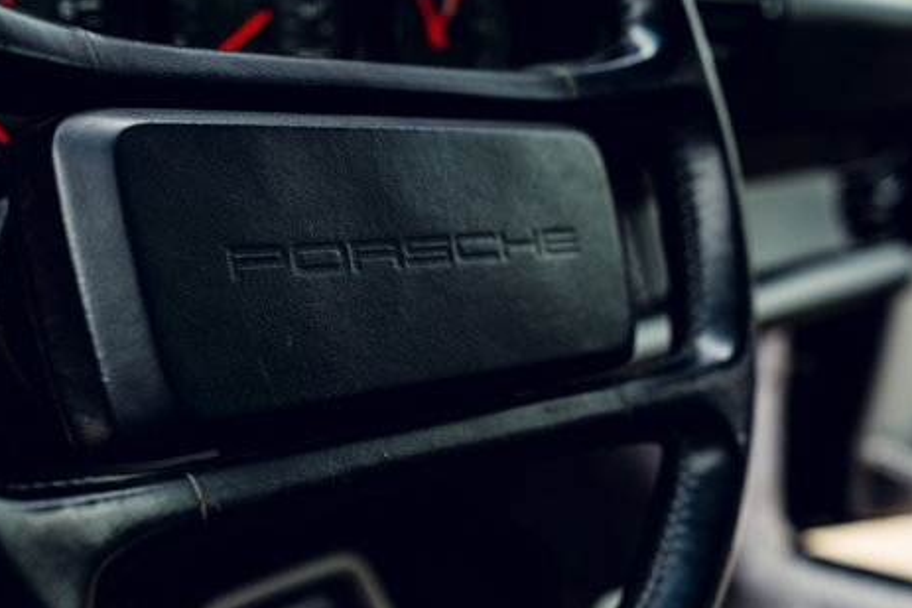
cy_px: 362
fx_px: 1470
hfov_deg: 34.4
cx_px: 400
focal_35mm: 58
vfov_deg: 23.4
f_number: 3.2
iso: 250
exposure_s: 1/60
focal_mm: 35
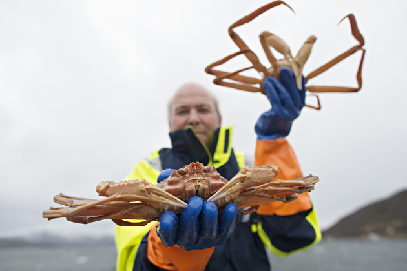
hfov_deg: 73.7
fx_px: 271
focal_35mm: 24
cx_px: 204
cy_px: 136
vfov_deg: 53.1
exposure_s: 1/400
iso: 320
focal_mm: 24
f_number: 3.2
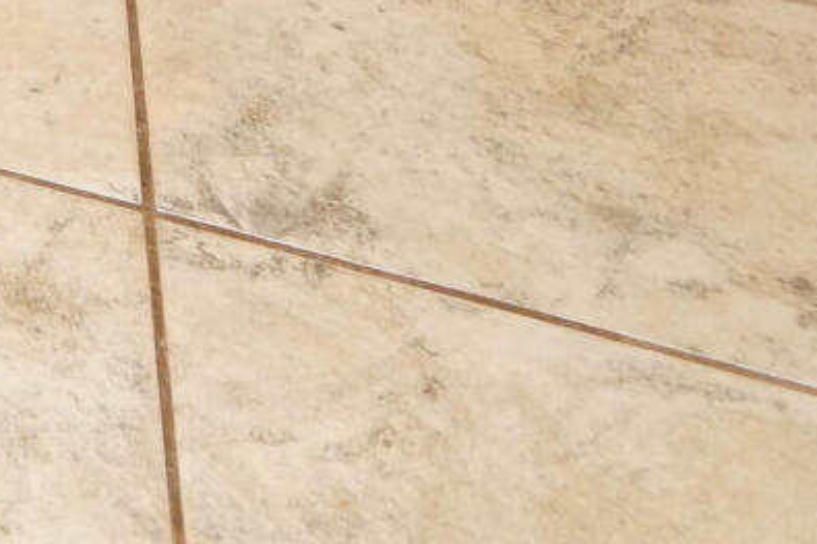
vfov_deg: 8.5
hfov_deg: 11.9
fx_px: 2586
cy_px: -1391
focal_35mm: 114
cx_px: -1460
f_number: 4
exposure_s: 1/60
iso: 640
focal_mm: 10
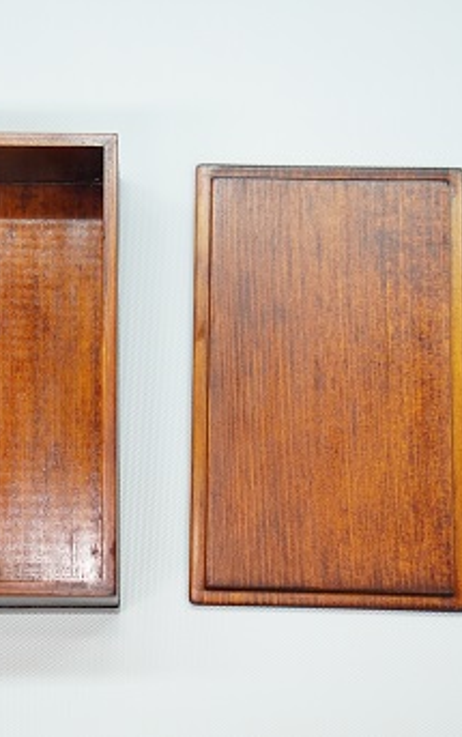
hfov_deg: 12.0
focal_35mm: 109
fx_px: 2187
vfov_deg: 19.1
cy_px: 367
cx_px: 150
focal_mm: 47
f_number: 2.8
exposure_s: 1/250
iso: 800
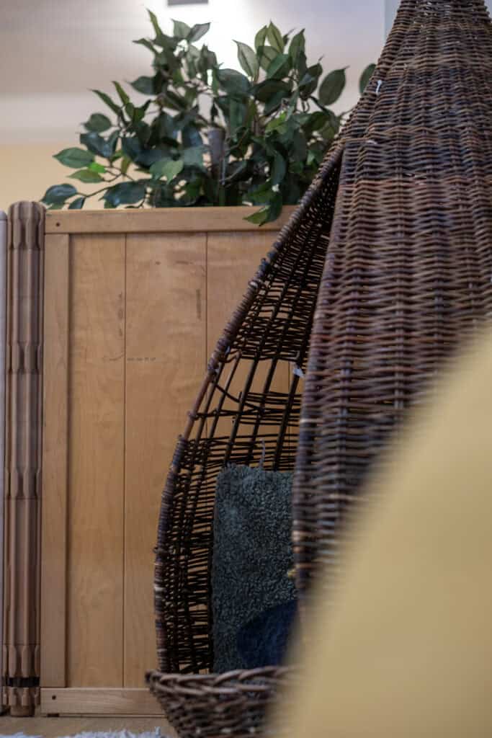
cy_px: 369
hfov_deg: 16.3
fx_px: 1721
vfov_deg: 24.2
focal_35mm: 84
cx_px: 246
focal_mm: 56
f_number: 2
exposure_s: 1/100
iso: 320
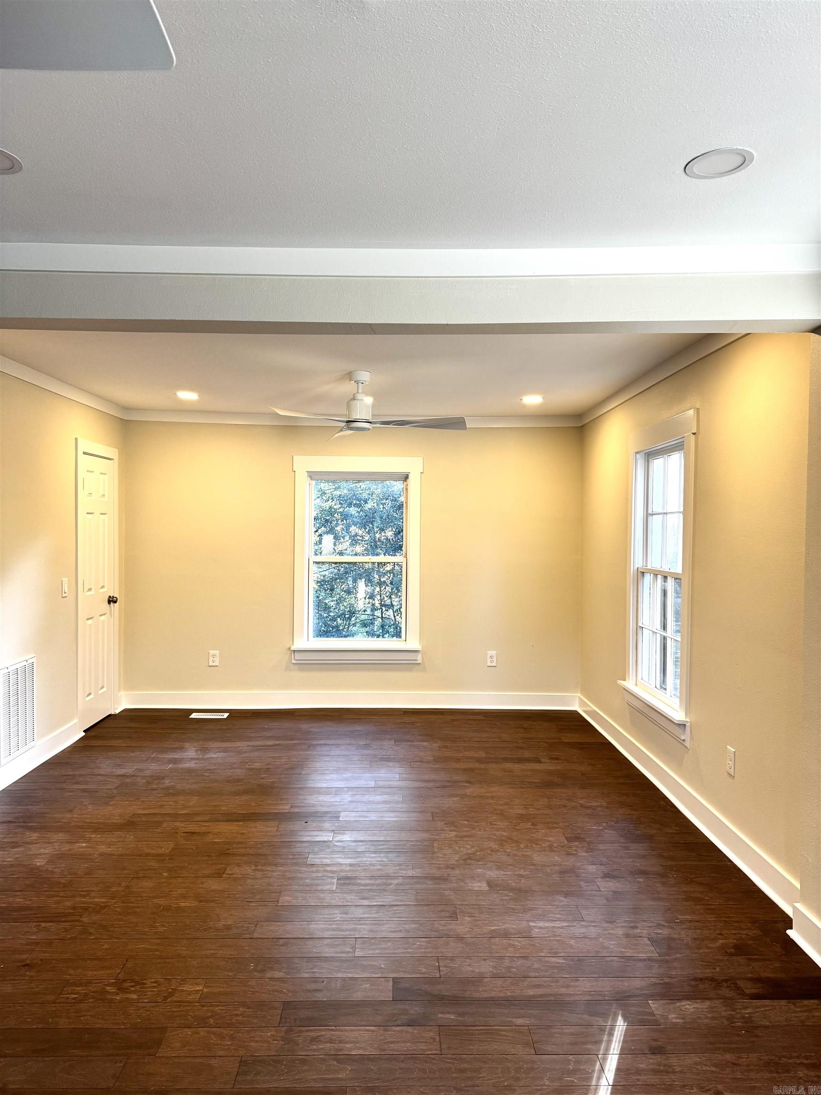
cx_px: 410
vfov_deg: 71.6
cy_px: 548
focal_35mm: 24
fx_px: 759
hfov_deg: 56.8
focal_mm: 6.76
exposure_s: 1/121
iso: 125
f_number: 1.78
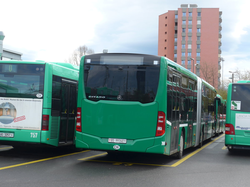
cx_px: 125
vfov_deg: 19.9
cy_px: 94
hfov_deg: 26.3
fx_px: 534
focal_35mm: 74
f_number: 4.2
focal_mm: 15
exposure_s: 1/250
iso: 80
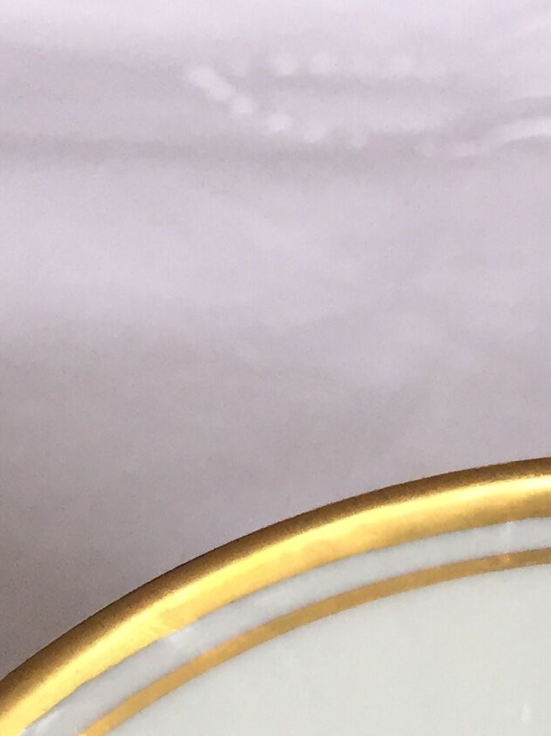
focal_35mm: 113
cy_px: 1339
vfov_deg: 15.0
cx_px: 616
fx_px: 2399
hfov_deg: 12.8
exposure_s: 1/33
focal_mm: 4.15
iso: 64
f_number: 2.2
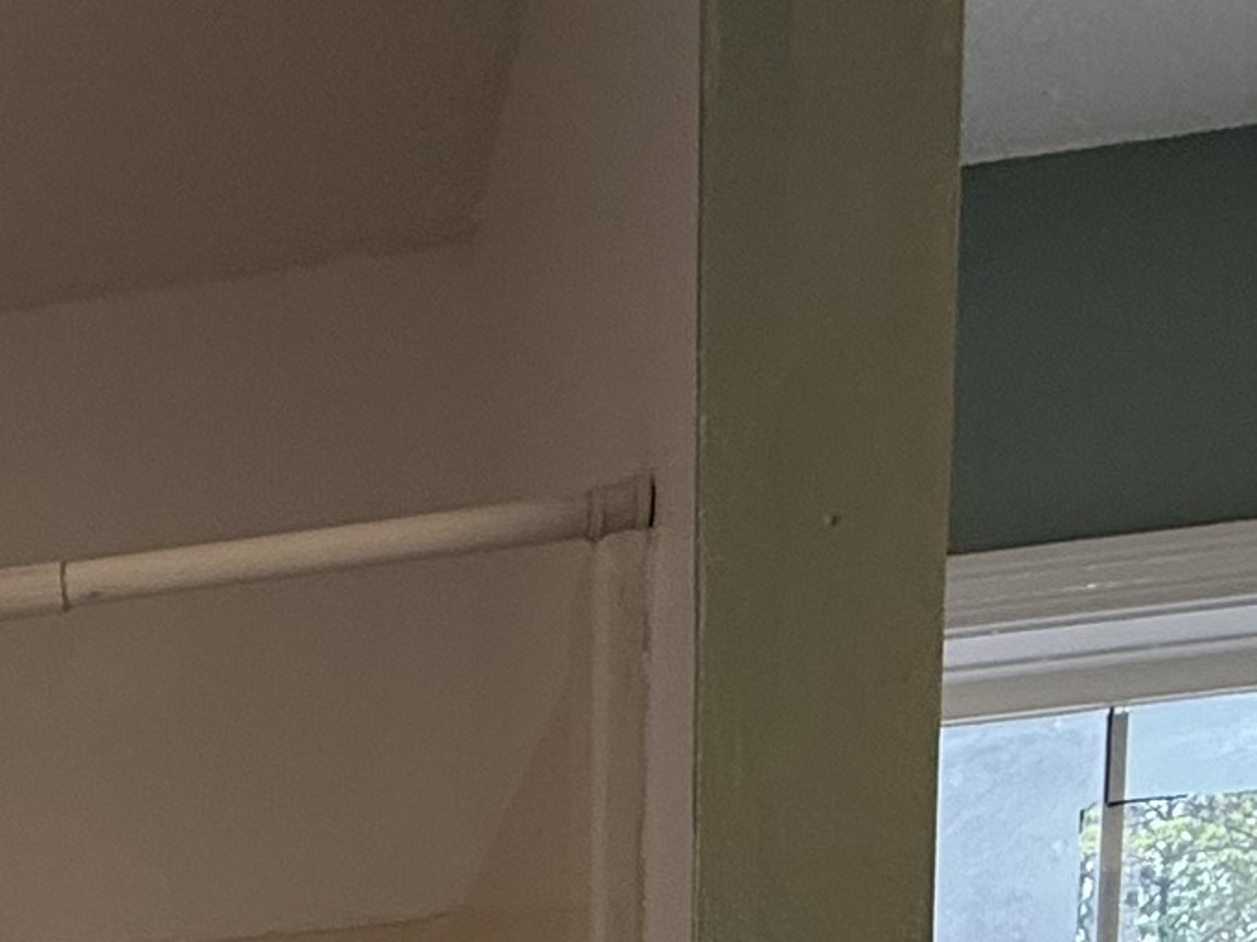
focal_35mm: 63
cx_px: -133
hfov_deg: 28.0
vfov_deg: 16.7
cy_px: 1943
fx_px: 2287
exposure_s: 1/120
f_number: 2.2
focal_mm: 2.22
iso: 160
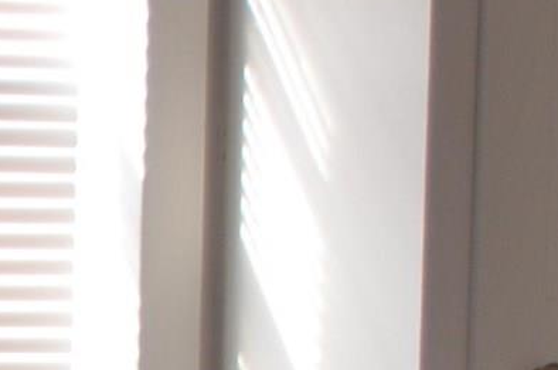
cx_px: -622
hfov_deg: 6.6
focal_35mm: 304
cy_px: 1136
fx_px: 4702
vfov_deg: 4.3
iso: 450
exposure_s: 1/60
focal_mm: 26
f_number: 4.2
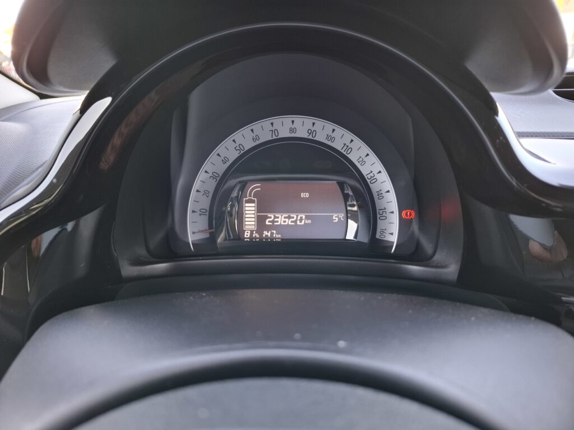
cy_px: 215
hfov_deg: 73.9
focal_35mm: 23
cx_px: 287
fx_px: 381
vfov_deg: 58.9
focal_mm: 5.54
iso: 160
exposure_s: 1/50
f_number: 1.8
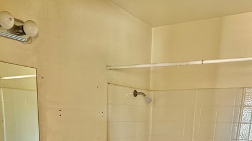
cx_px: 117
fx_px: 261
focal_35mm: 39
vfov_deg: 26.3
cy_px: 178
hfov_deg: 51.6
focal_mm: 6.76
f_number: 1.78
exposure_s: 1/60
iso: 400
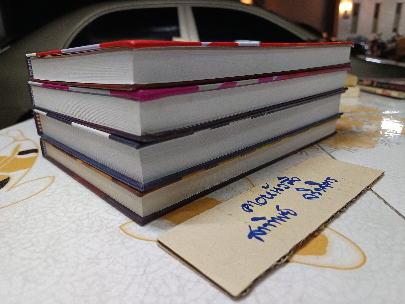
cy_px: 152
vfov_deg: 56.8
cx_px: 202
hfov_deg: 71.6
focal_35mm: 24
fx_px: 281
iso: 1085
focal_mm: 5.31
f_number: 1.7
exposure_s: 1/25
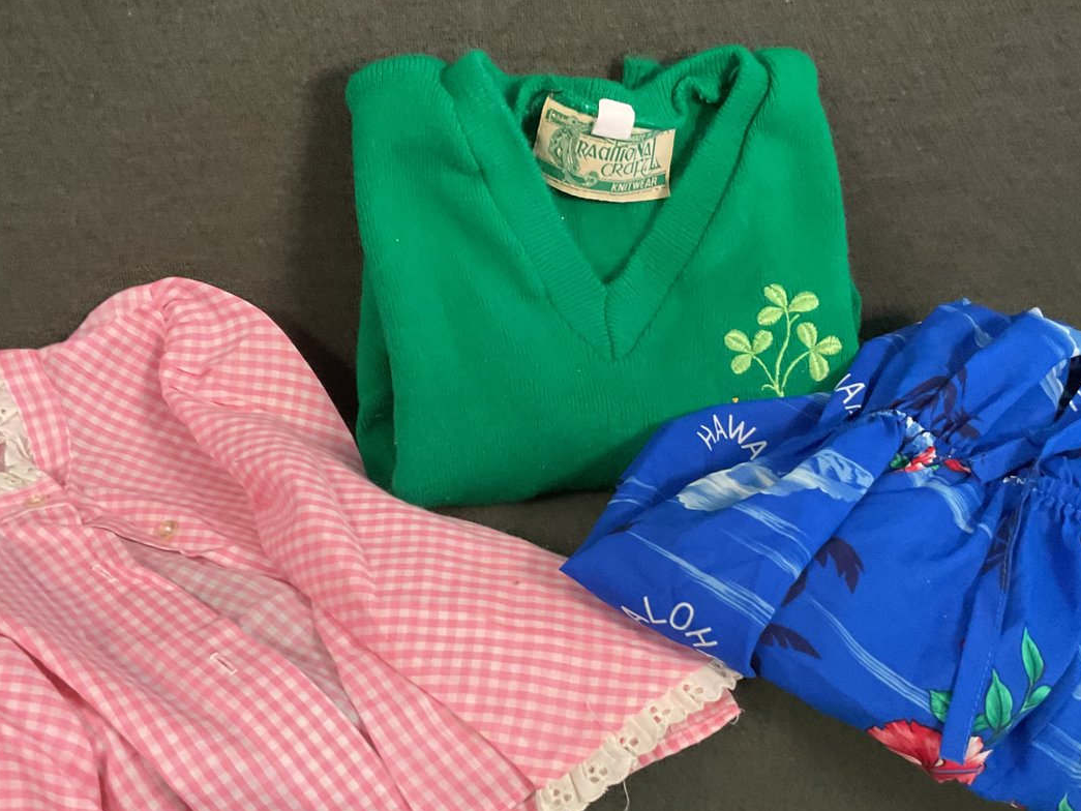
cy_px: 519
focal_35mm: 42
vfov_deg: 34.1
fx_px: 1312
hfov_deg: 44.8
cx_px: 529
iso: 200
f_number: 1.8
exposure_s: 1/60
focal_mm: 3
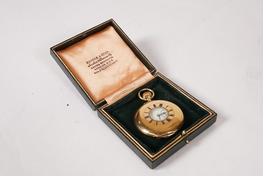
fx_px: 329
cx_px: 132
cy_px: 88
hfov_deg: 43.6
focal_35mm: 45
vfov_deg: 29.9
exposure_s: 1/160
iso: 400
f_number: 22
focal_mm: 30
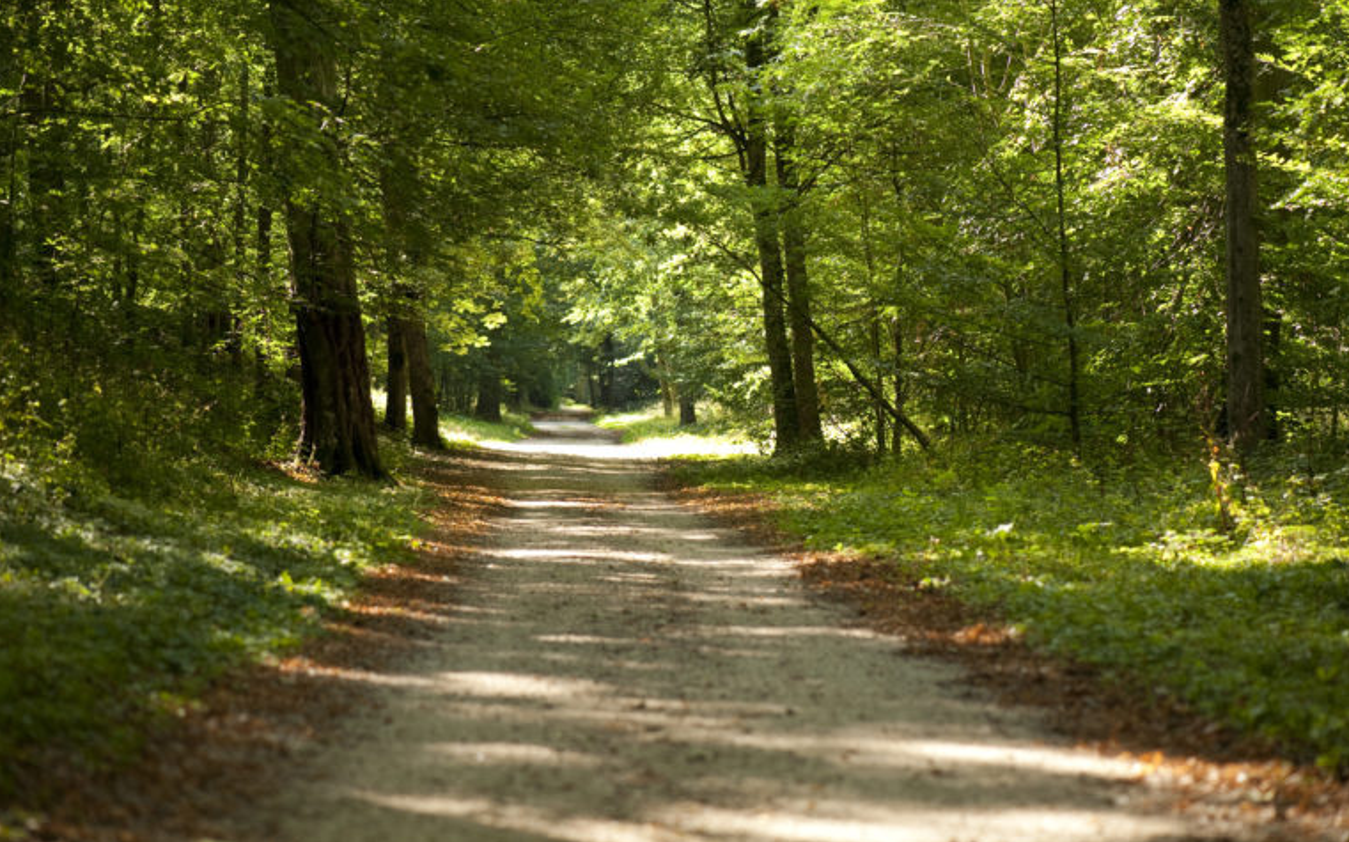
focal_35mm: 108
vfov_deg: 12.1
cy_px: 425
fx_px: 3969
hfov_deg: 19.3
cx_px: 675
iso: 400
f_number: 4
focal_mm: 105
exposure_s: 1/200
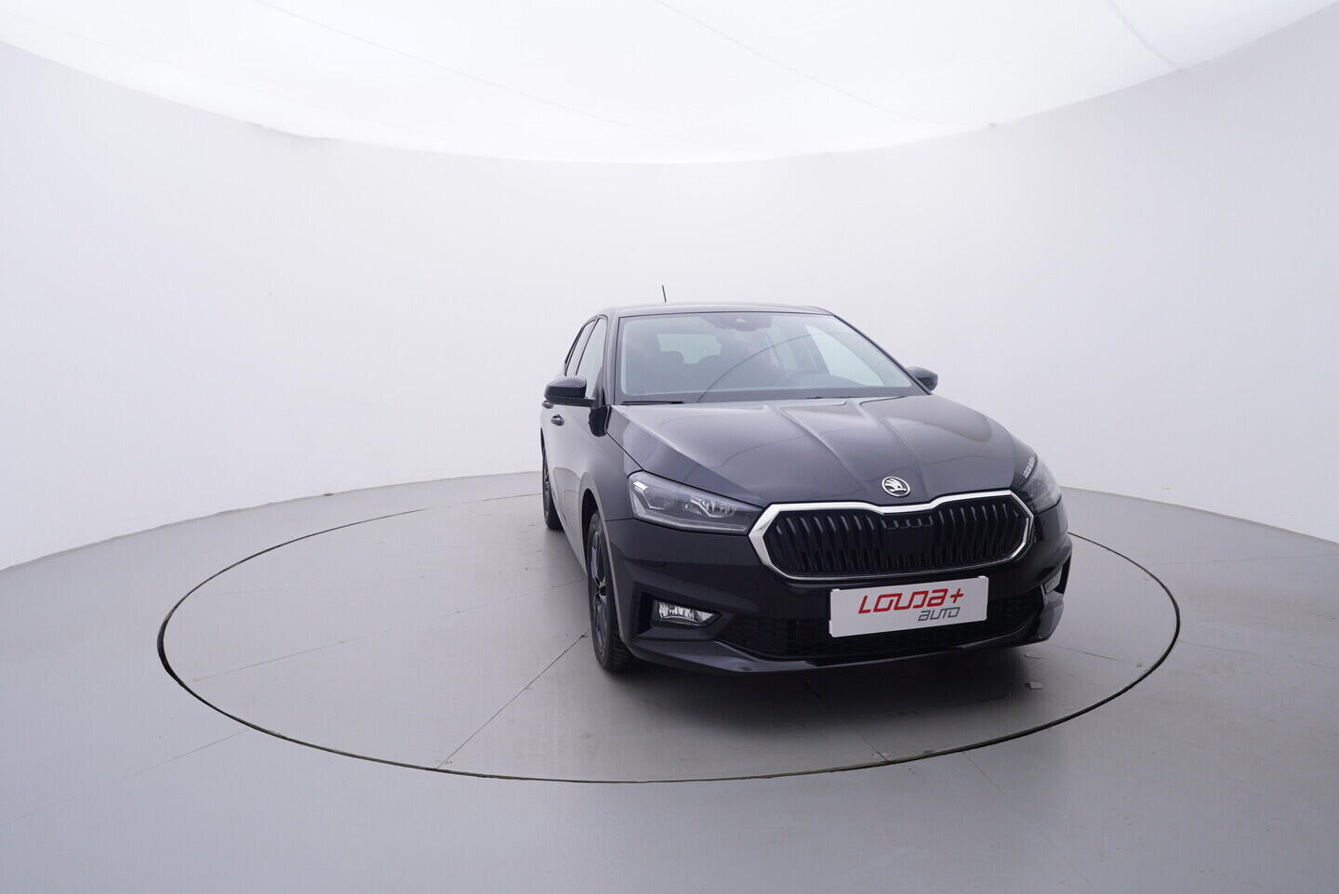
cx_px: 670
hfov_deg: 77.3
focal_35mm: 22
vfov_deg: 56.2
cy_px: 447
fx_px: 837
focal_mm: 15
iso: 200
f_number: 5
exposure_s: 1/80
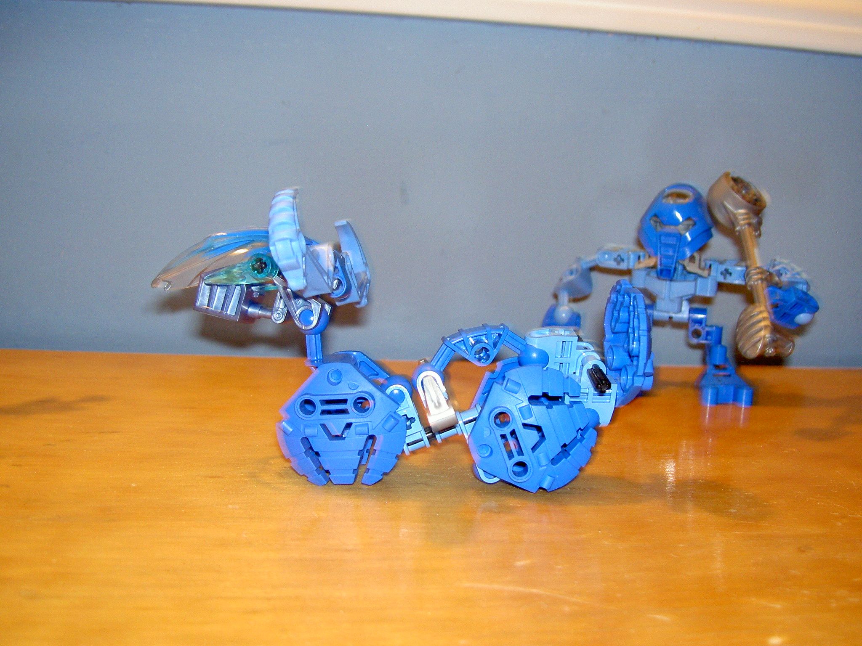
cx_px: 431
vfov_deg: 36.8
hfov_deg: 47.9
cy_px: 323
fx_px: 971
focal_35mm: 39
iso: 200
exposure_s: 1/8
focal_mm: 8
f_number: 2.8
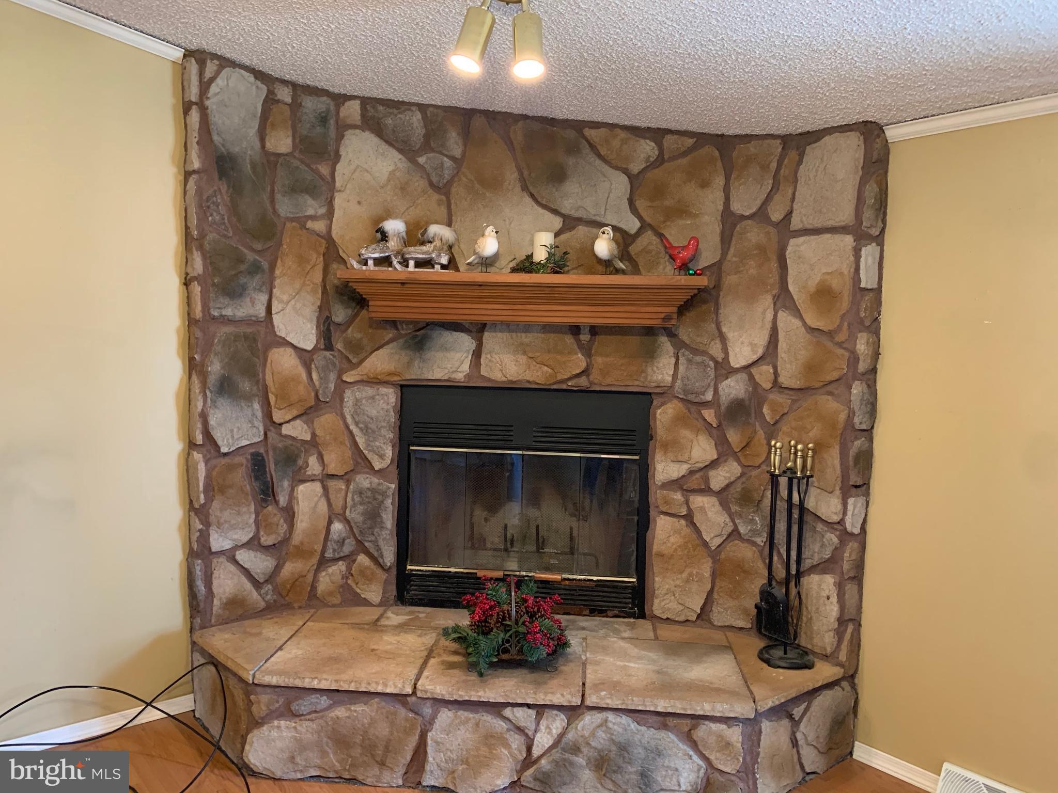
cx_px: 529
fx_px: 795
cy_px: 396
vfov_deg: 53.1
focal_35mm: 26
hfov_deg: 67.3
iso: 400
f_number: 1.8
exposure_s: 1/40
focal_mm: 4.25
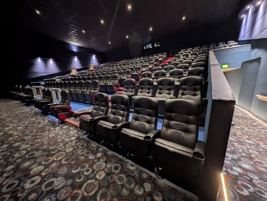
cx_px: 134
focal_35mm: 12
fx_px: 93
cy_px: 100
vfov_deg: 94.6
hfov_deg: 110.5
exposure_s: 1/3.88
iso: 385
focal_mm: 2.23
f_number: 1.95
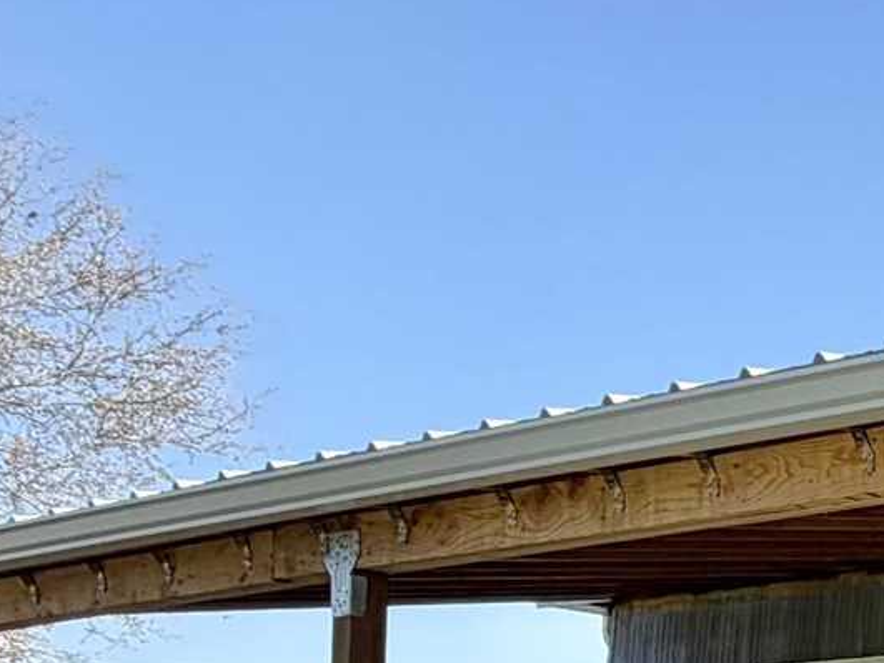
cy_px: 896
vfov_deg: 17.0
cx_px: 1720
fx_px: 2068
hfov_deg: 17.7
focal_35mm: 81
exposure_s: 1/686
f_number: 2.2
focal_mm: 2.22
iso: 40
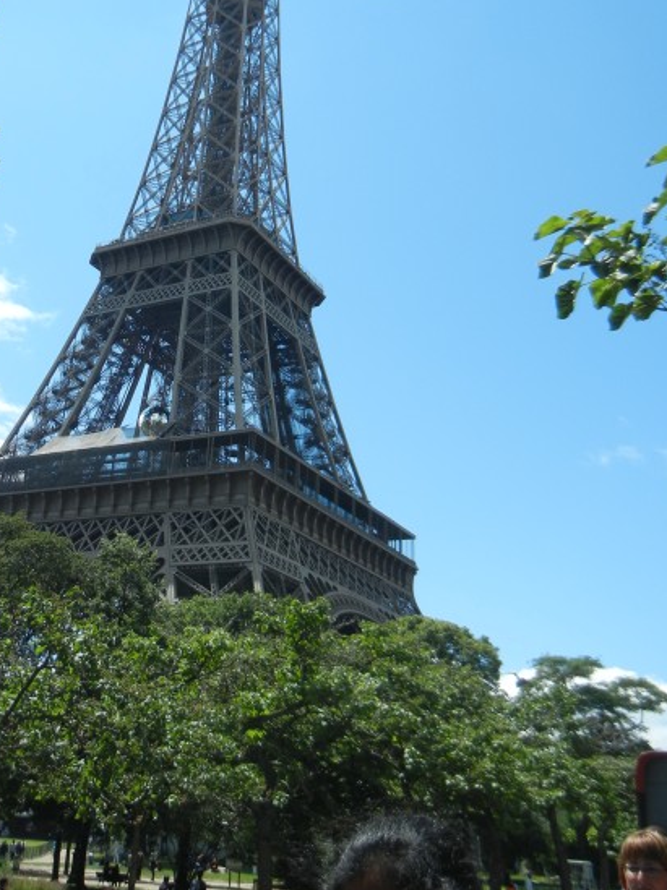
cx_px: 213
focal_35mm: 42
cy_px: 298
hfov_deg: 33.9
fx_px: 1080
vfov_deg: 44.2
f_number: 7
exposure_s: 1/367
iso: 160
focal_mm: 5.4
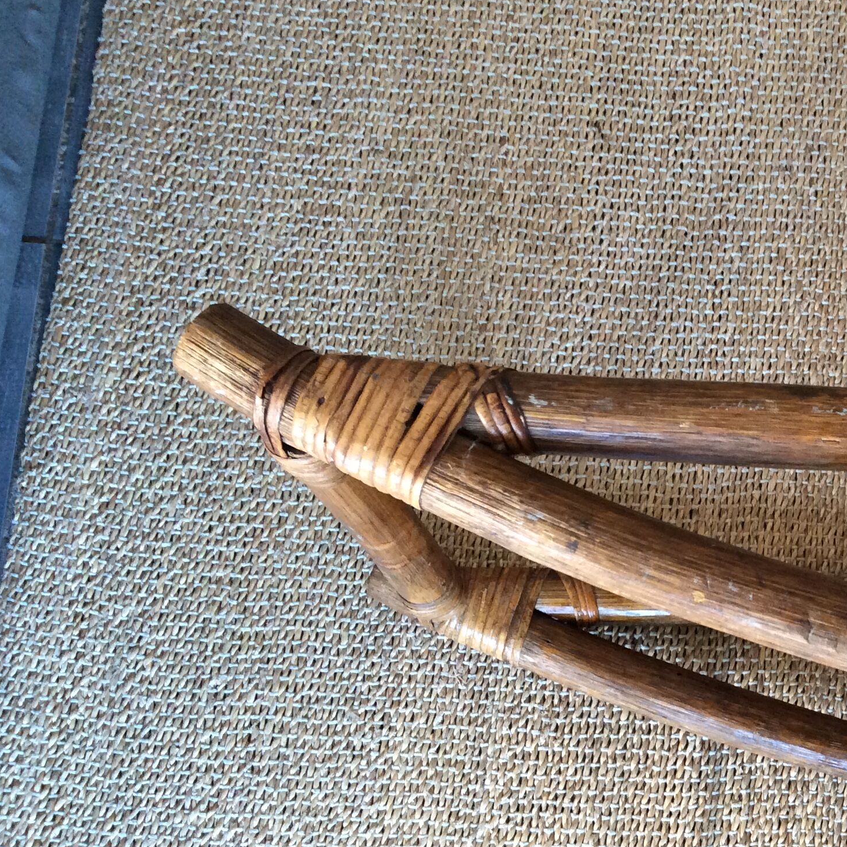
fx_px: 1384
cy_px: 456
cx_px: 738
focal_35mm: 50
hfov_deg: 32.6
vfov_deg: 34.0
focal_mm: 3.3
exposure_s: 1/25
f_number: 2.4
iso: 125
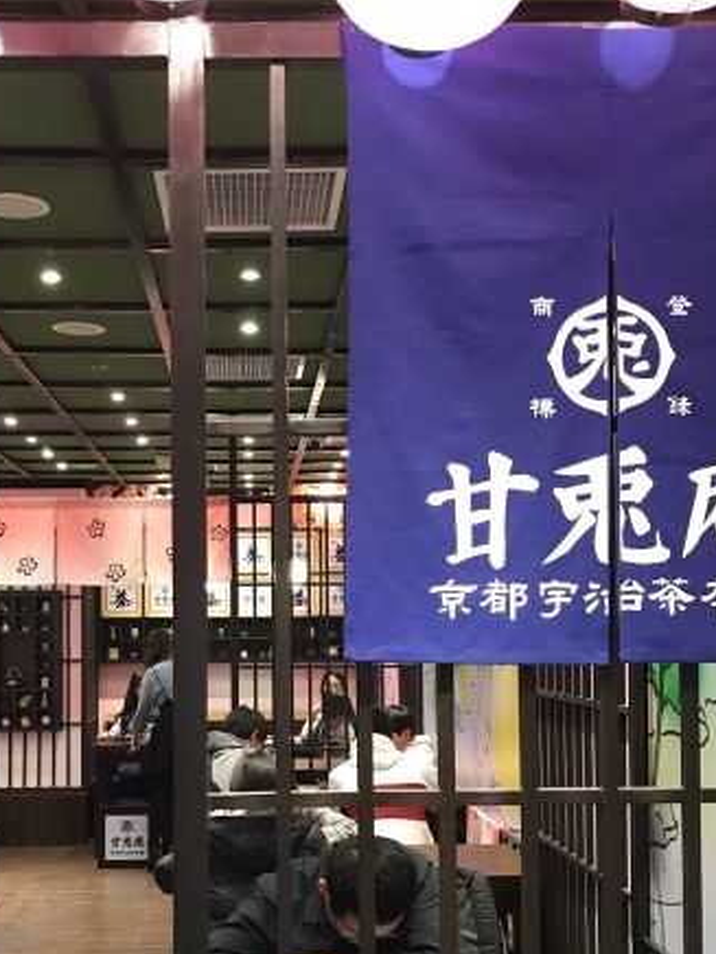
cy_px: 624
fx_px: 1241
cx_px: 264
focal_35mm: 45
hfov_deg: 32.0
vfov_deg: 41.6
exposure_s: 1/14
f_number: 1.8
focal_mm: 3.99
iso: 100
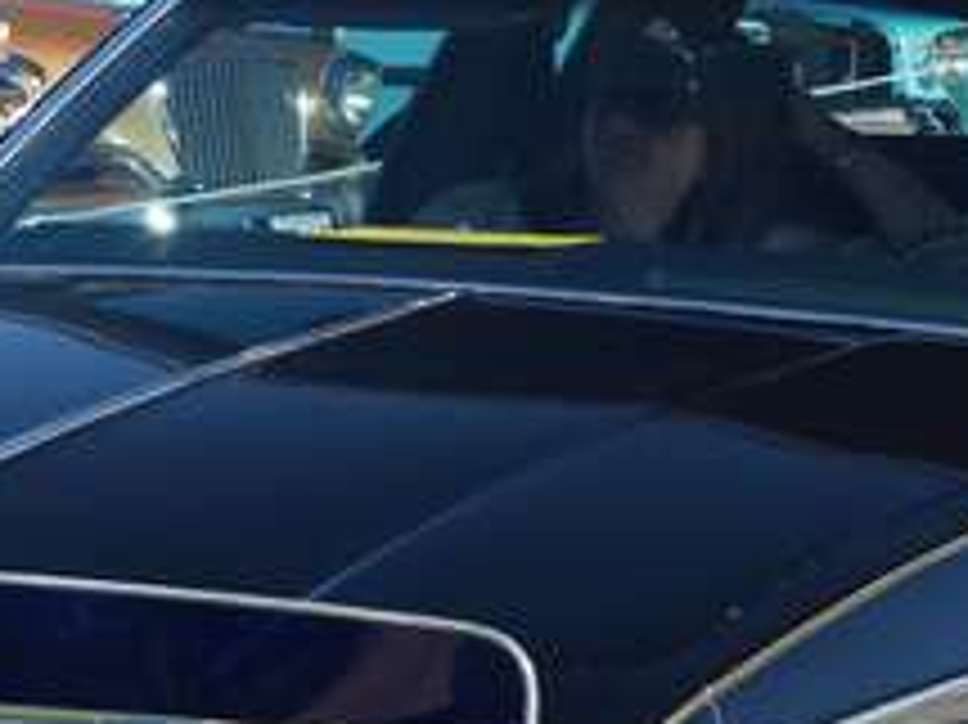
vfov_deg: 9.2
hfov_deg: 12.3
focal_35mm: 161
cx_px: 311
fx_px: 4500
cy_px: 472
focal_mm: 30
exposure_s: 1/160
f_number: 8
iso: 100
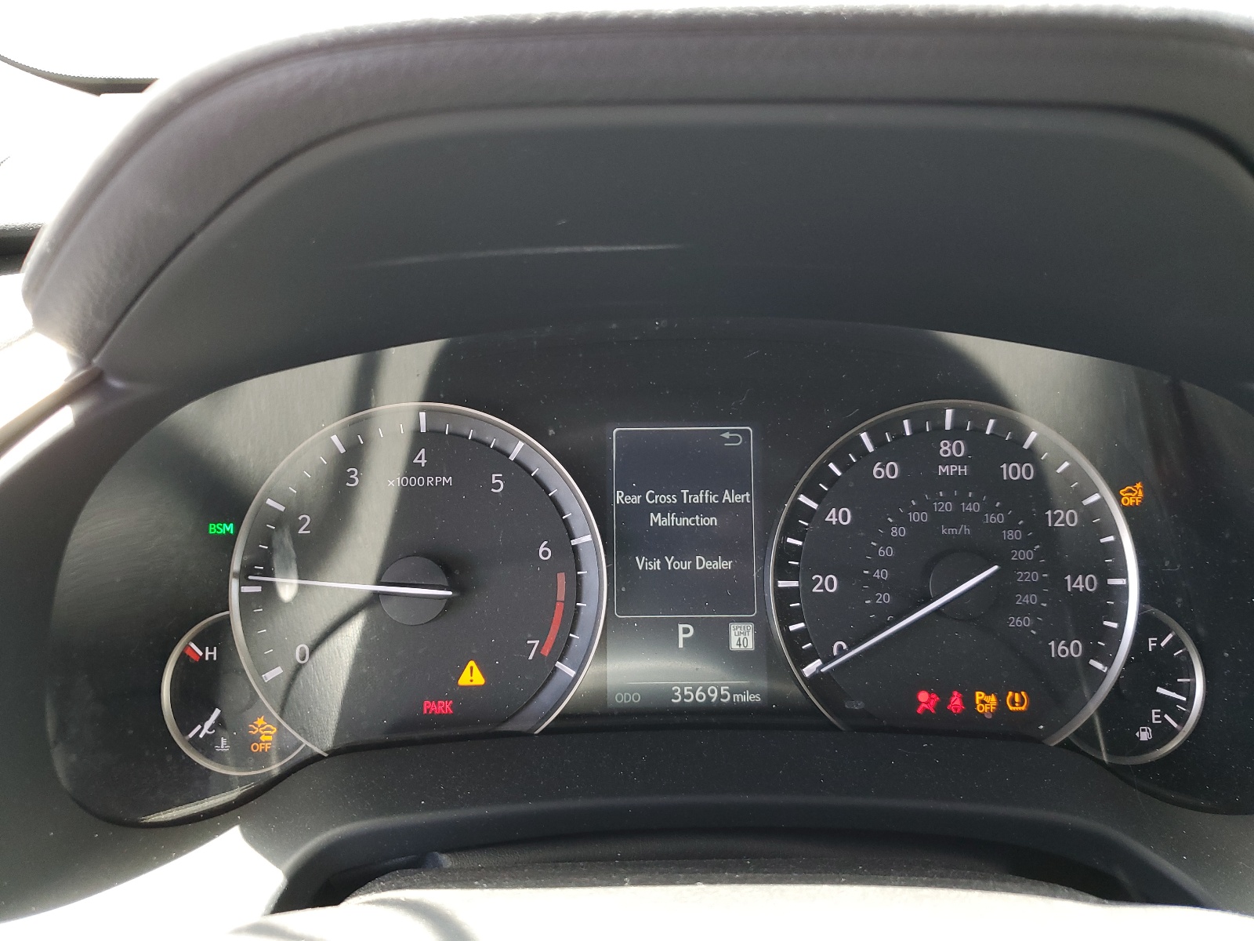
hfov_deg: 67.3
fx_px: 942
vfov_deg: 53.1
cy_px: 470
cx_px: 627
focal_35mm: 26
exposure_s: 1/100
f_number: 1.5
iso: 75
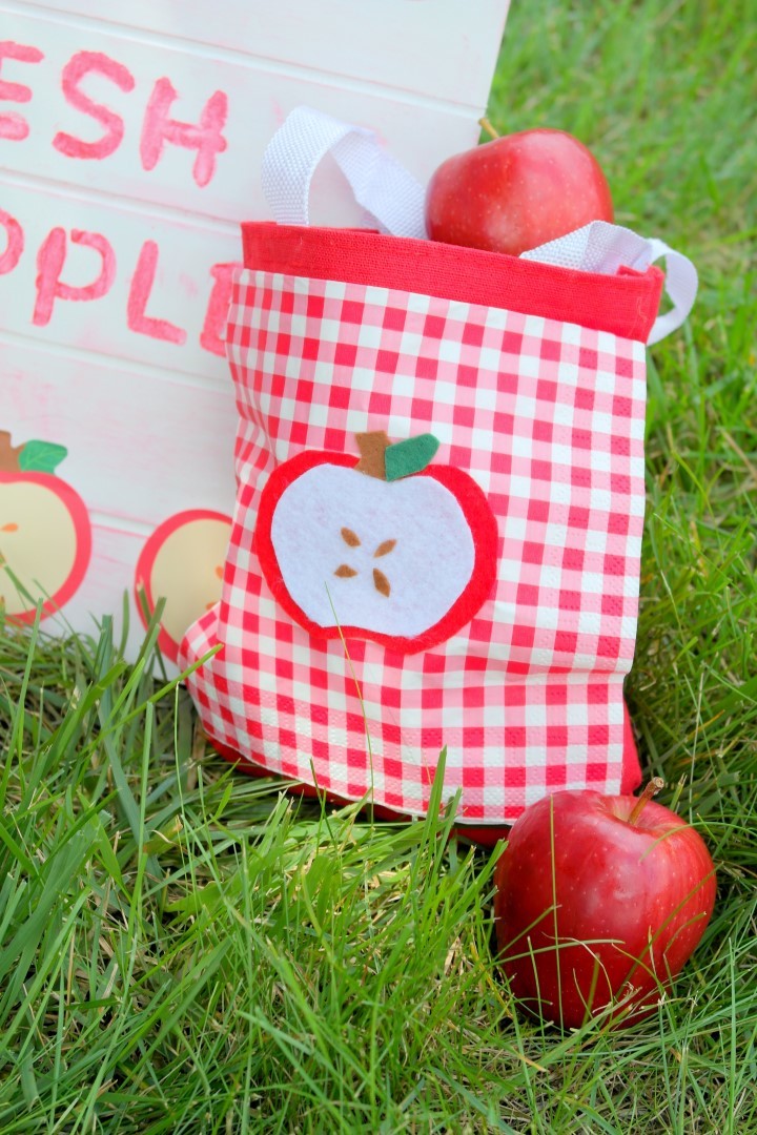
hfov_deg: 19.7
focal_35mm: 69
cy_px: 568
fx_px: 2176
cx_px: 378
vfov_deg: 29.2
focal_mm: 45
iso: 100
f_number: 5.6
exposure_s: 1/160
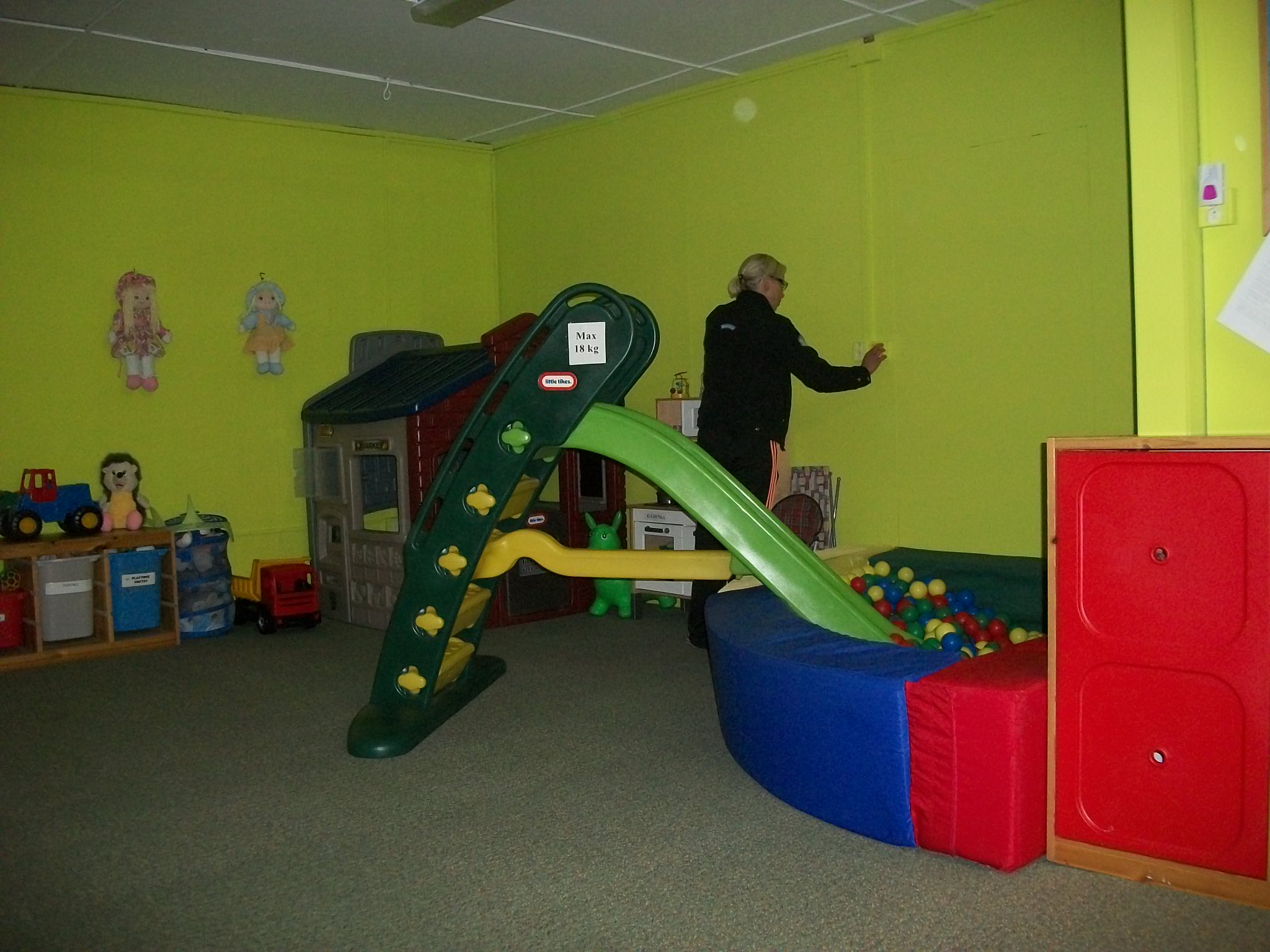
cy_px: 476
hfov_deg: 56.8
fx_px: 1174
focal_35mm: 32
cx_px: 635
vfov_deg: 44.2
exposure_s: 1/30
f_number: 2.9
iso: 240
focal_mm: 5.7
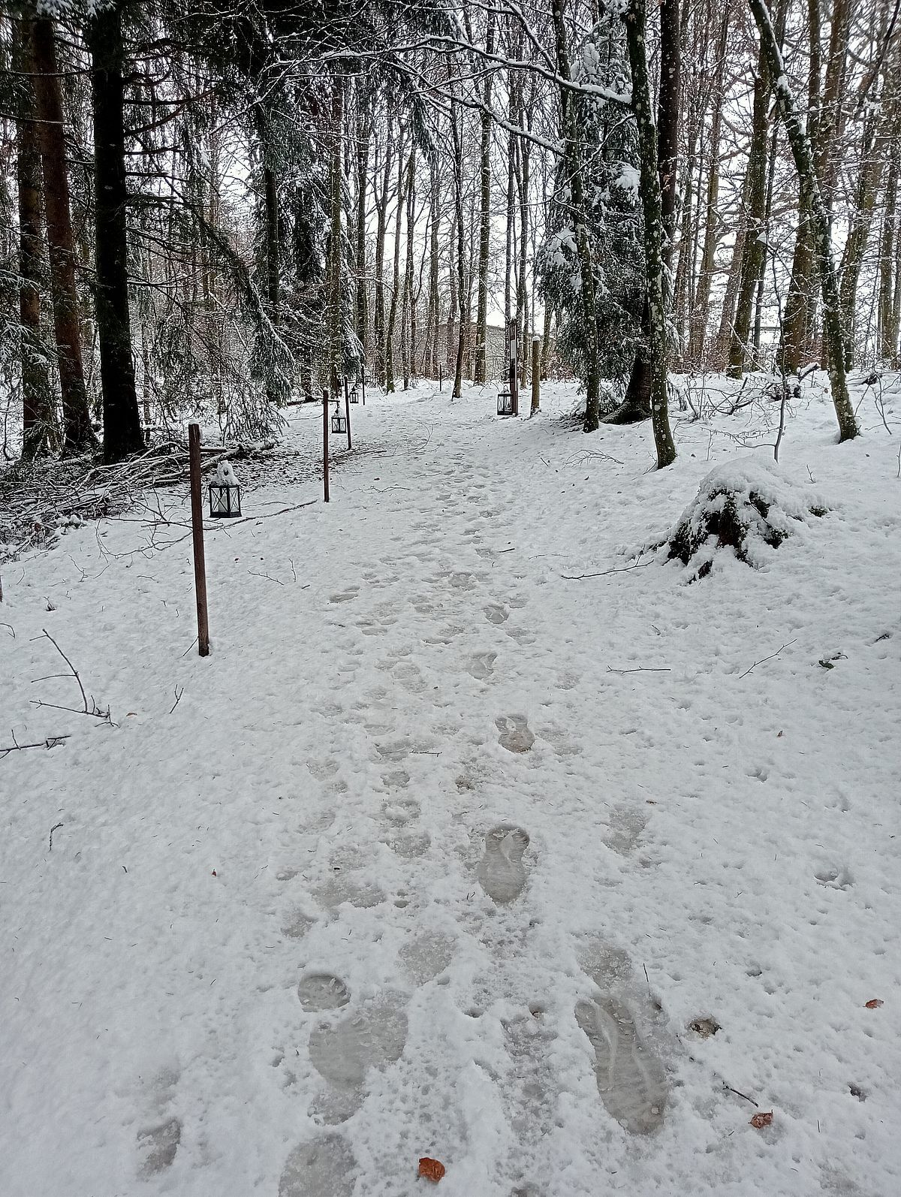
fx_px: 969
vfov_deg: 63.4
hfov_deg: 49.9
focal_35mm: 28
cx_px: 450
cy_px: 598
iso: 158
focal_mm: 4.04
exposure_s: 1/100
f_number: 1.8
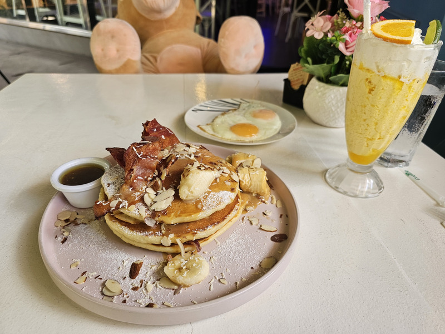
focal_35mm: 23
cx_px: 222
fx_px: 296
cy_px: 167
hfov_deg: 73.9
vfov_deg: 58.9
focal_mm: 6.3
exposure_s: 1/180
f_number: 1.7
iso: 100
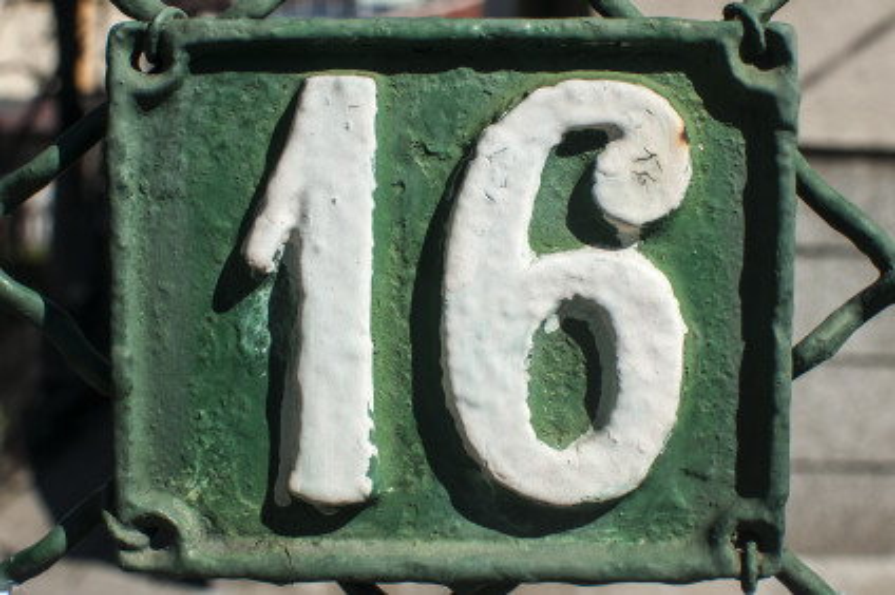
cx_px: 448
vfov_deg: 25.7
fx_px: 1304
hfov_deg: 37.9
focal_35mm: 52
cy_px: 298
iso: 250
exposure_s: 1/320
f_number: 9
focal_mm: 35
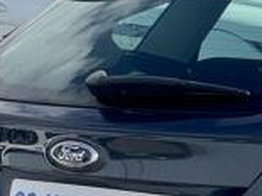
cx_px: 507
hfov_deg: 7.1
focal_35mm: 269
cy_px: 216
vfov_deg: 5.5
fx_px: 2034
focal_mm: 6
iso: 32
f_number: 2
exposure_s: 1/1653
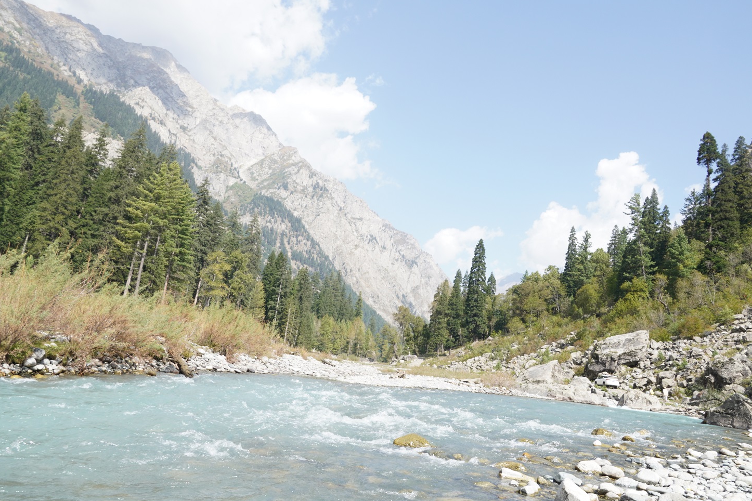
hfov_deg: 65.5
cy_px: 247
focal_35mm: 28
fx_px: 585
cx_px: 387
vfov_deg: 46.4
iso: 200
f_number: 10
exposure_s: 1/125
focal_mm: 18
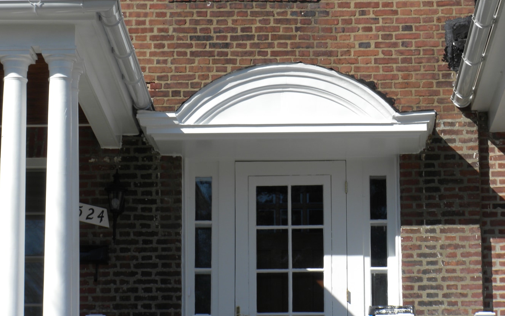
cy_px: 140
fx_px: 1748
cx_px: 254
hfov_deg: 16.4
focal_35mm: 127
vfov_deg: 10.3
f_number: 14
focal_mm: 21
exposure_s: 1/75.6
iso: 64
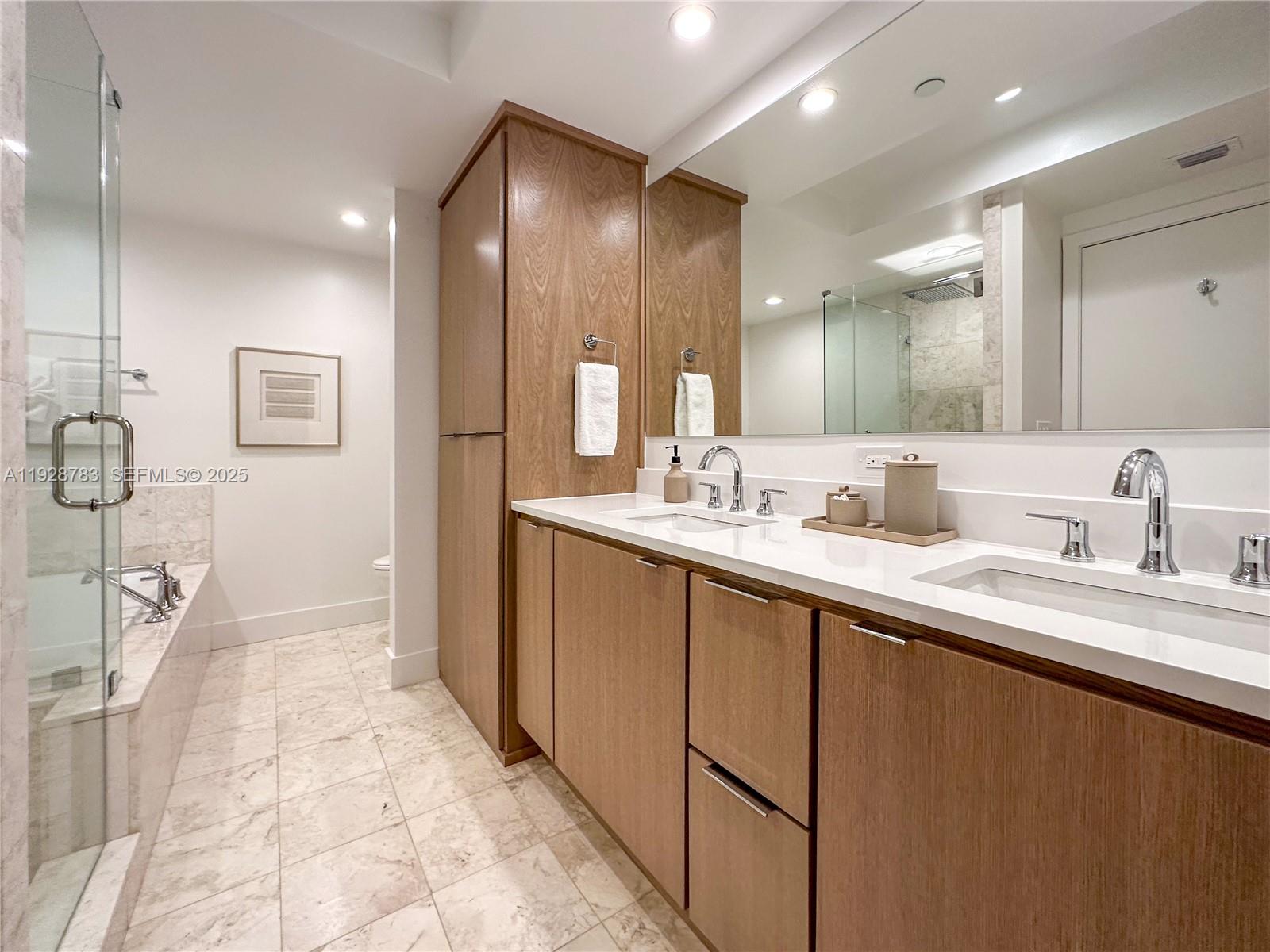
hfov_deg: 102.1
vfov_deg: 85.7
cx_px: 635
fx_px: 514
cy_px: 476
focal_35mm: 14
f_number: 2.2
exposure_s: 1/120
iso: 160
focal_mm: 2.22
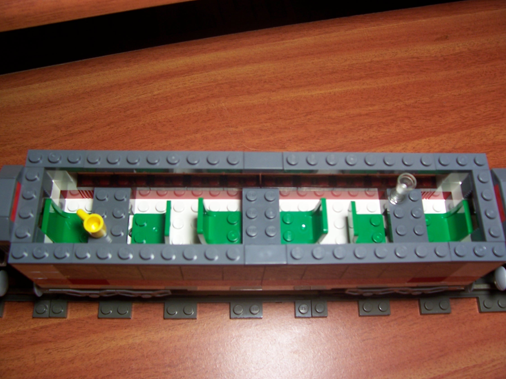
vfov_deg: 40.7
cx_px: 256
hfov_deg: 52.6
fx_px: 512
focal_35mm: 35
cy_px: 192
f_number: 2.7
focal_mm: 5.6
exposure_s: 1/30
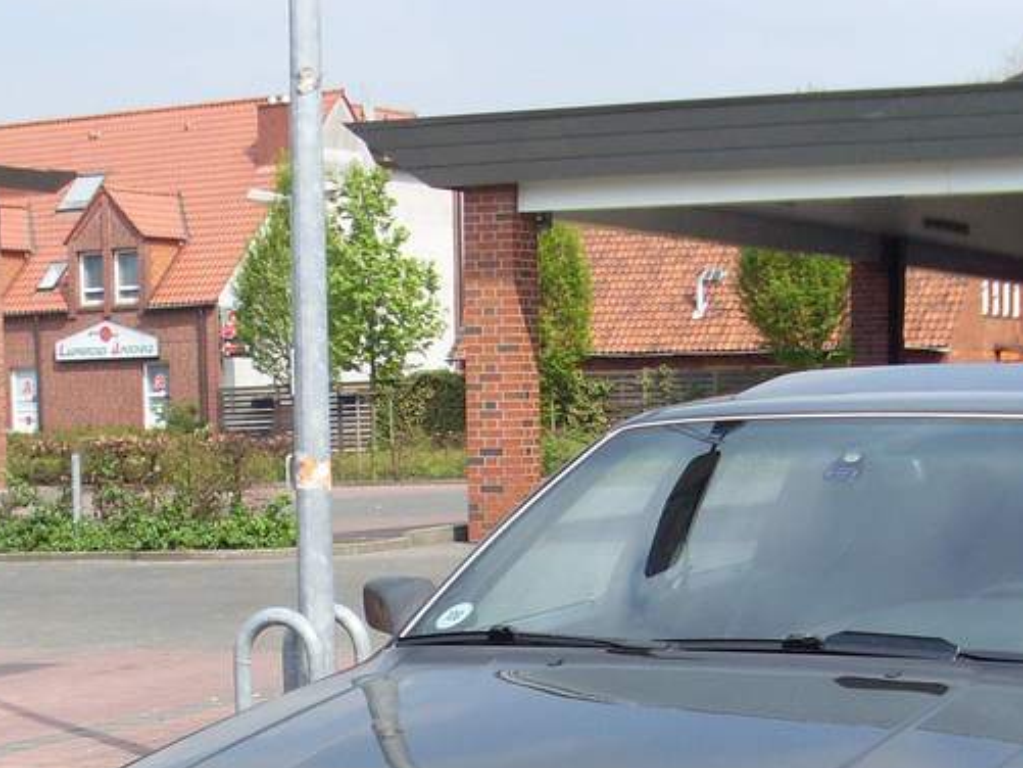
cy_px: 870
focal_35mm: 91
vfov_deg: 15.7
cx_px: 480
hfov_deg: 21.5
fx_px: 2690
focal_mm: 6.3
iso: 80
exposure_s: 1/180
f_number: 7.7
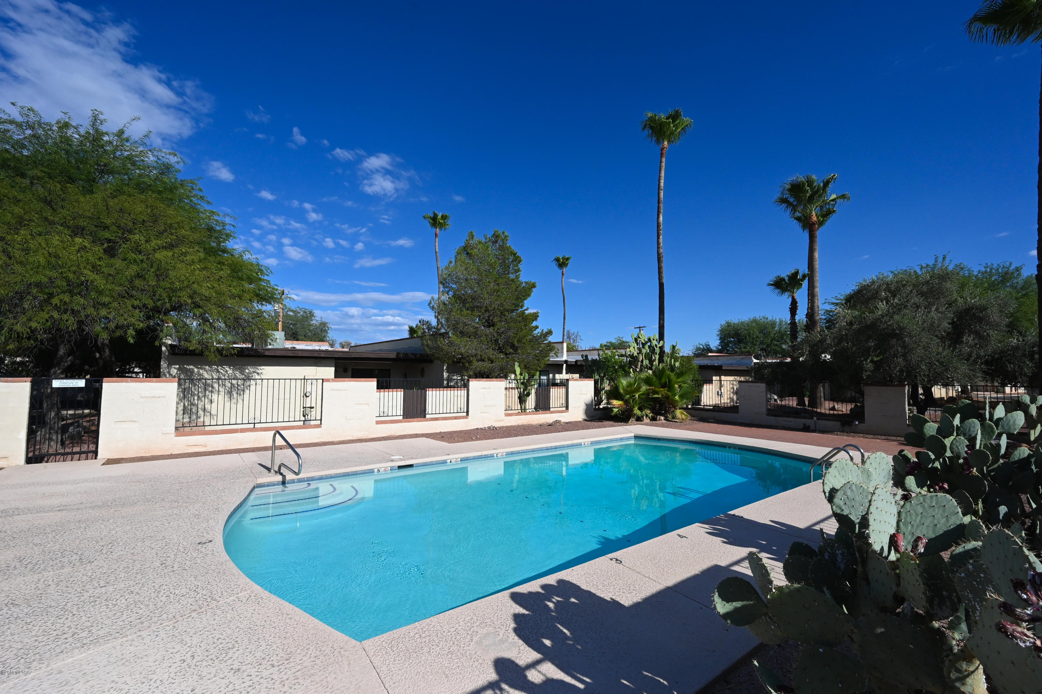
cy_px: 347
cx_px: 521
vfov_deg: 77.2
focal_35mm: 15
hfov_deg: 100.4
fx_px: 434
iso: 1000
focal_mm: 15
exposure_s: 1/3200
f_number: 9
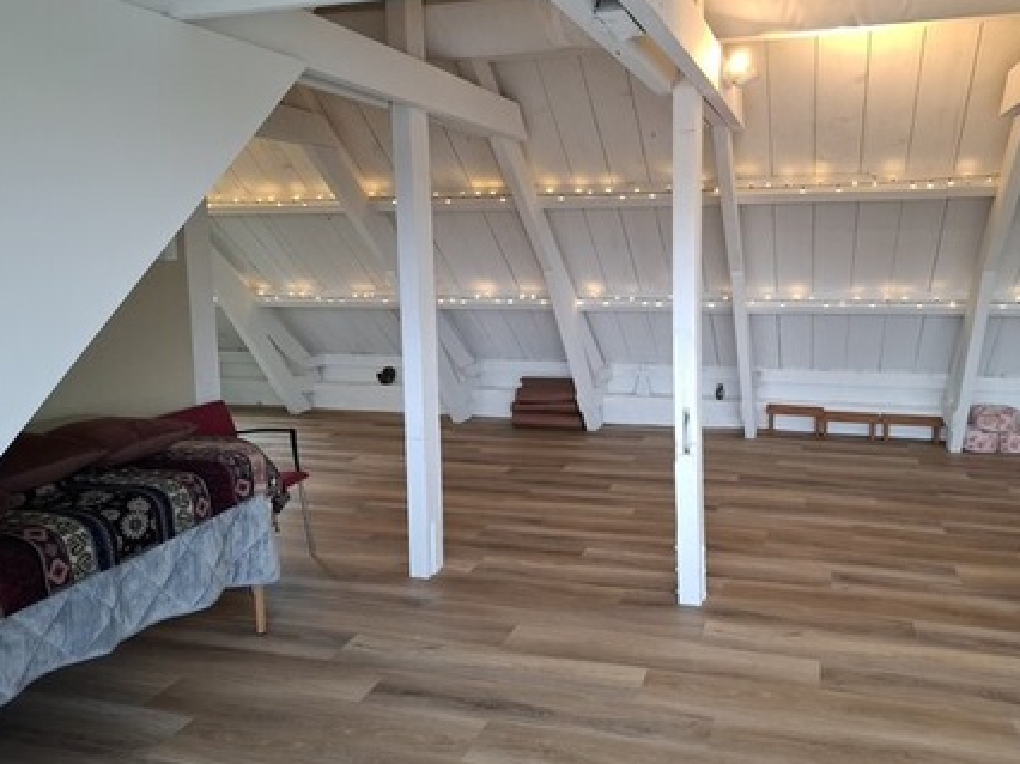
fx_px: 795
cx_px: 565
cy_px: 353
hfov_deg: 65.2
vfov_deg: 51.3
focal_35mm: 27
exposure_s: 1/50
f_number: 1.8
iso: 250
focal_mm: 5.54
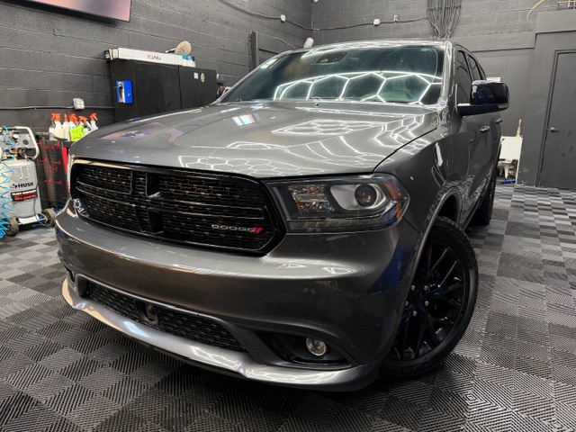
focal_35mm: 24
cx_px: 288
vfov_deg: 56.8
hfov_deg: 71.6
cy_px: 216
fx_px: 399
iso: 320
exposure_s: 1/60
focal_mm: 6.76
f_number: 1.78
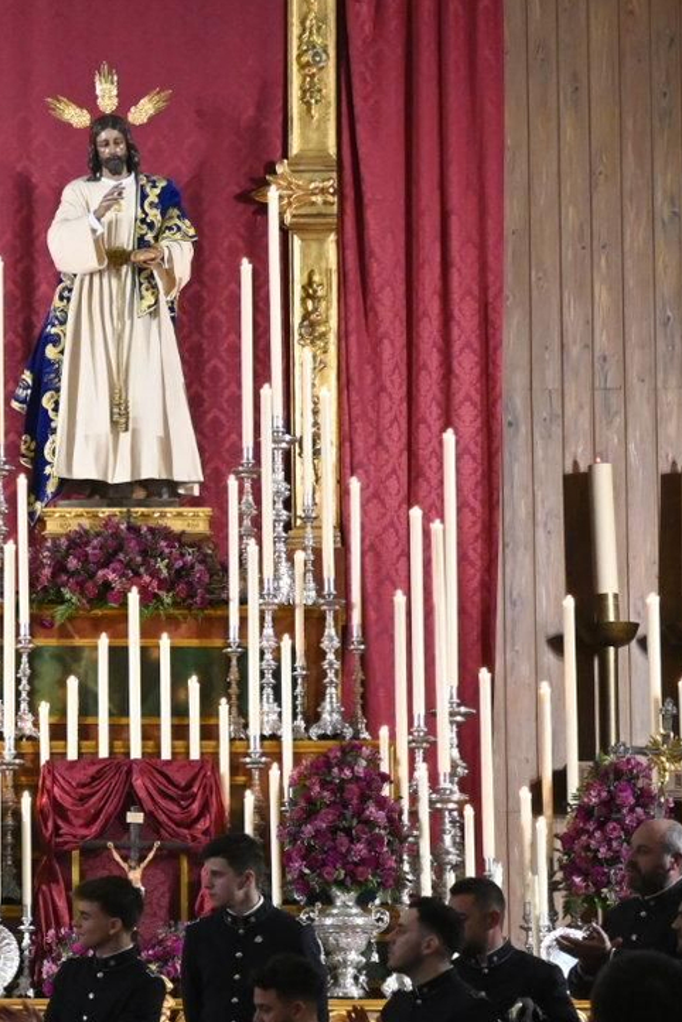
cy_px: 748
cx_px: -392
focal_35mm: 166
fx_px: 4717
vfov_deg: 12.3
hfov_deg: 8.1
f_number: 4.5
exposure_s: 1/125
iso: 4000
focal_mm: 50
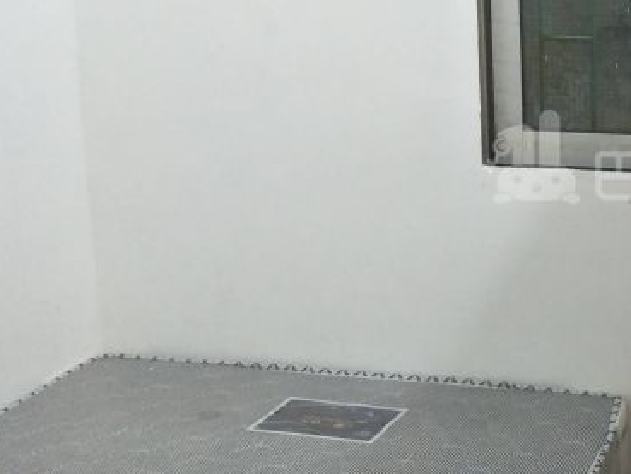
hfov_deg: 33.8
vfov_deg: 27.9
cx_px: 621
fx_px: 948
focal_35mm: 52
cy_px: 157
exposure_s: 1/33
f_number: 1.7
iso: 269
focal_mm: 4.1
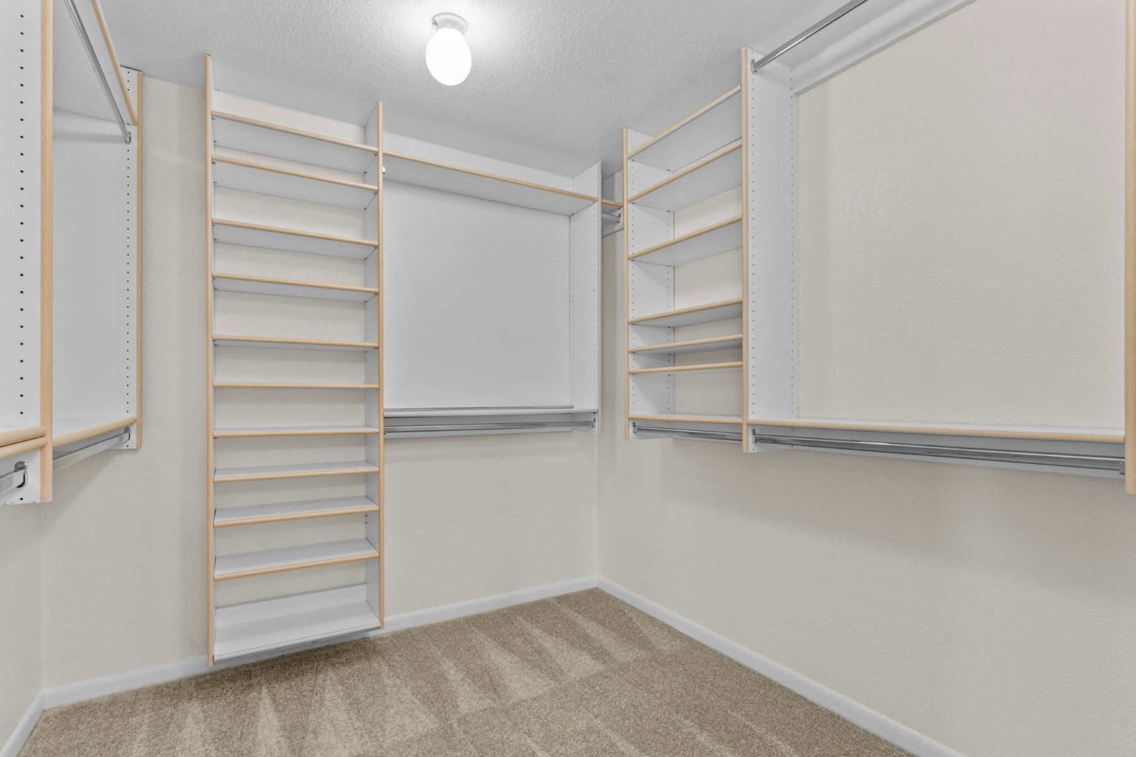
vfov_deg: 70.4
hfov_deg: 93.3
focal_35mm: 17
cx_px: 568
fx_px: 536
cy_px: 378
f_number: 9
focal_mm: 17
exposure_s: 1/1.67
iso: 250
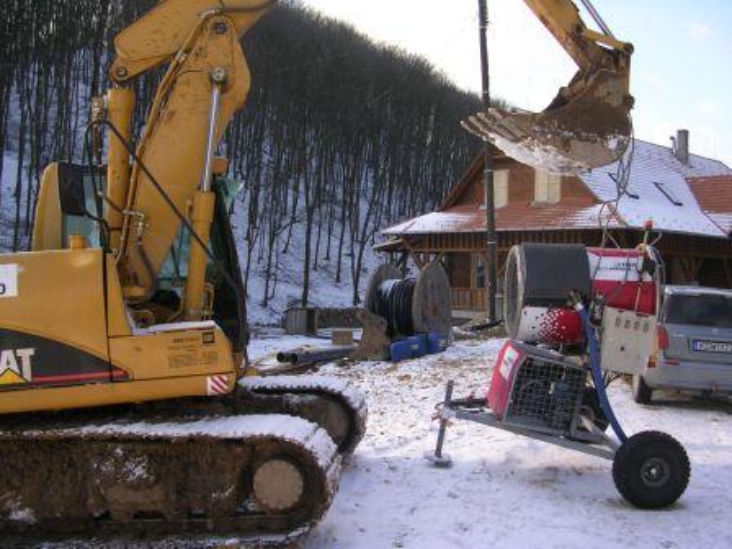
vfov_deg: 37.7
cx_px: 366
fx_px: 804
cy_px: 274
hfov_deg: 49.0
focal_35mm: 38
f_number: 2.8
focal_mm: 5.8
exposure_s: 1/274
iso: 50
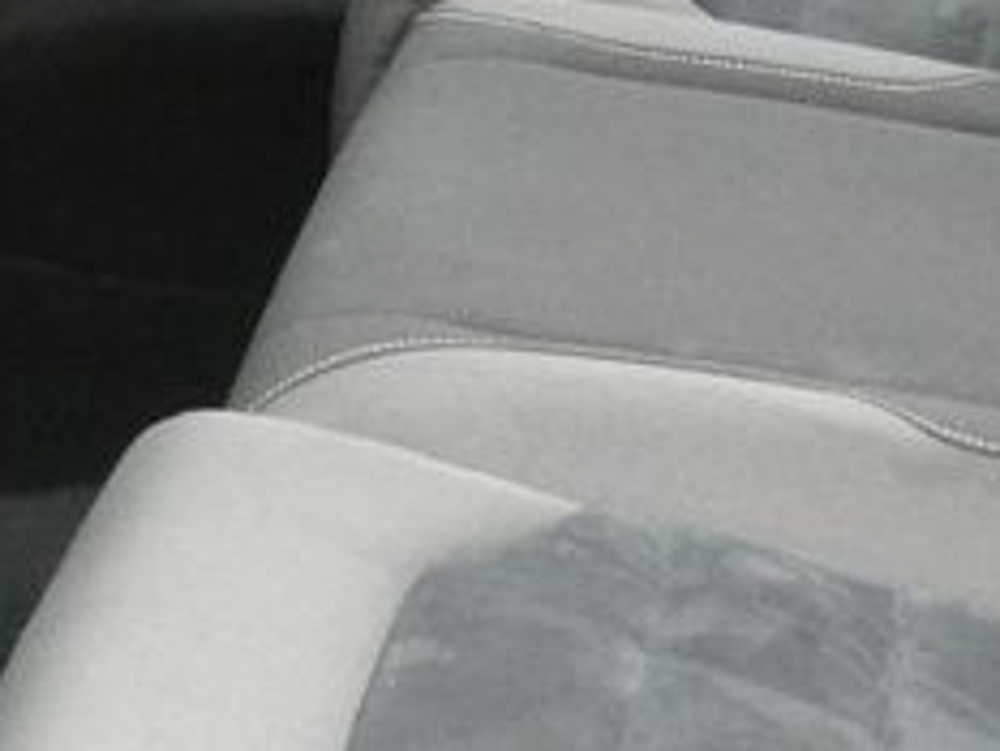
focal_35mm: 180
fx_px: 5203
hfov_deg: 10.8
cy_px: -240
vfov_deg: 8.1
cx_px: 1124
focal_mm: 7.3
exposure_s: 1/80
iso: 1250
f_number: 5.6
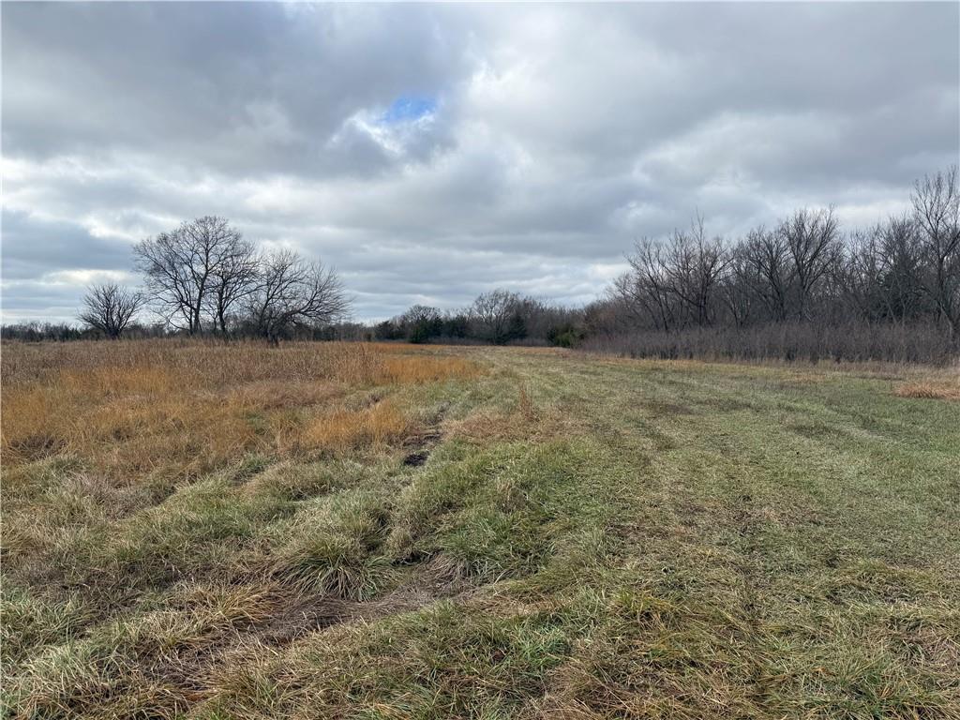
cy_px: 360
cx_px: 480
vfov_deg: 56.8
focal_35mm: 24
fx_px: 666
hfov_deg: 71.6
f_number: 1.78
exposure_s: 1/3584
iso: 80
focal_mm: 6.76
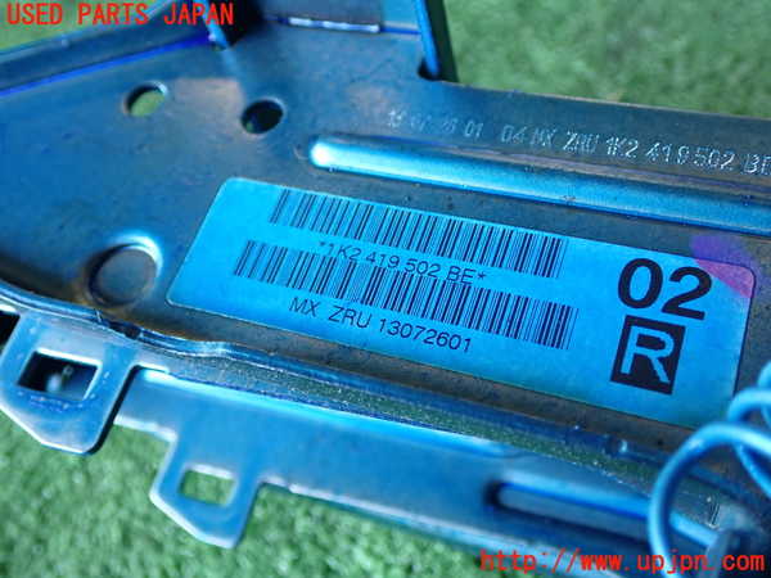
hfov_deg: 49.0
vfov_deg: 37.7
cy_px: 289
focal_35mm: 38
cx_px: 386
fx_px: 846
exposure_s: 1/40
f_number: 2.7
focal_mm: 6.83
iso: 200
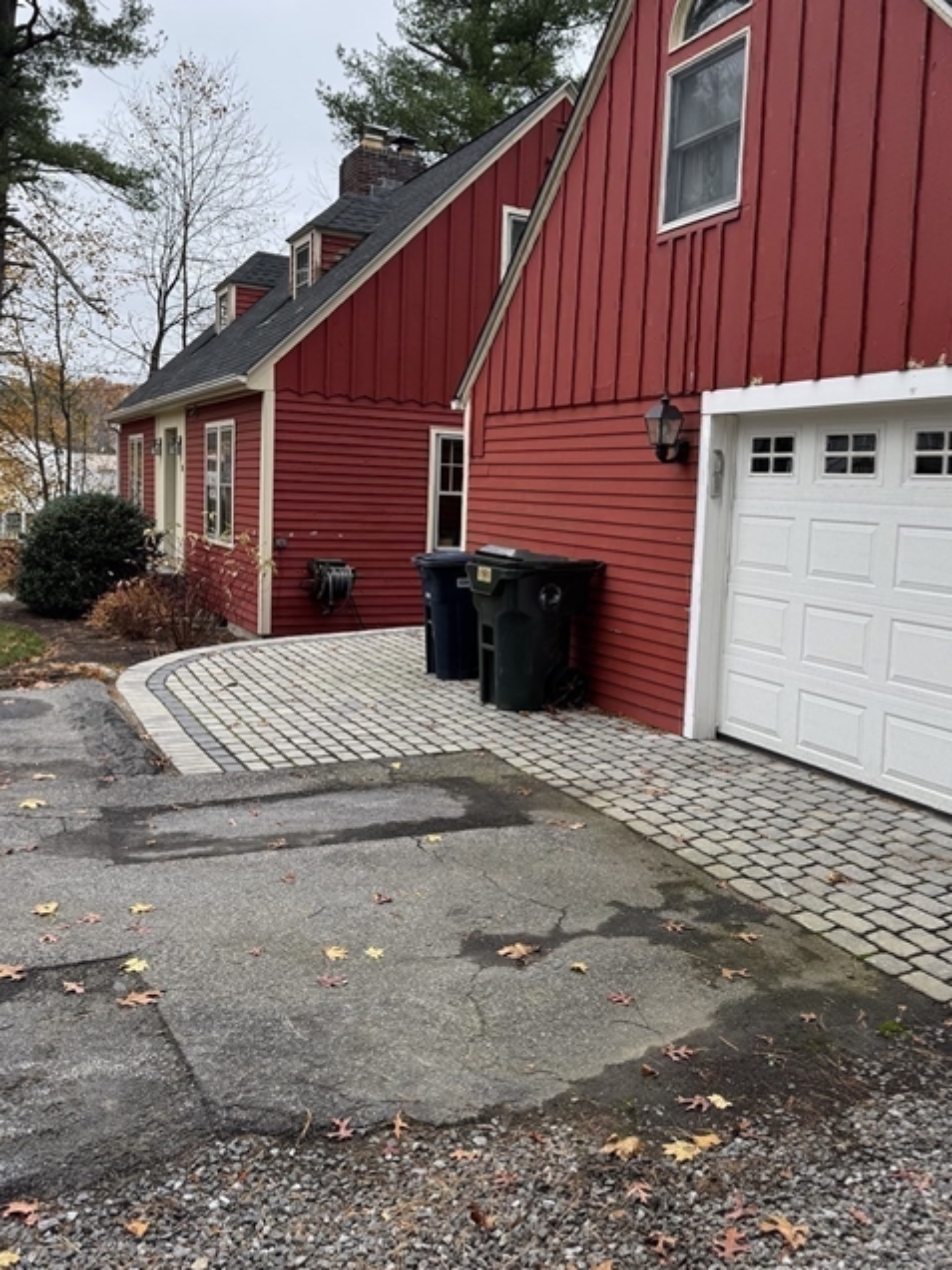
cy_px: 565
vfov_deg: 61.5
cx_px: 541
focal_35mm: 29
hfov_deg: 48.1
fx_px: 1063
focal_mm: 6.76
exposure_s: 1/853
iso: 80
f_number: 1.78
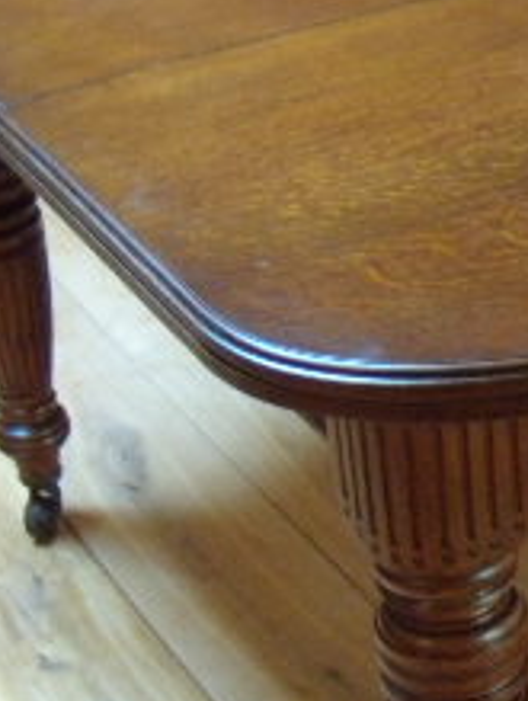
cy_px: 435
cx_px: 646
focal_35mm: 105
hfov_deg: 13.7
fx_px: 2129
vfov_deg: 18.7
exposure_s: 1/8
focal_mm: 6.4
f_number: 3.6
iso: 400
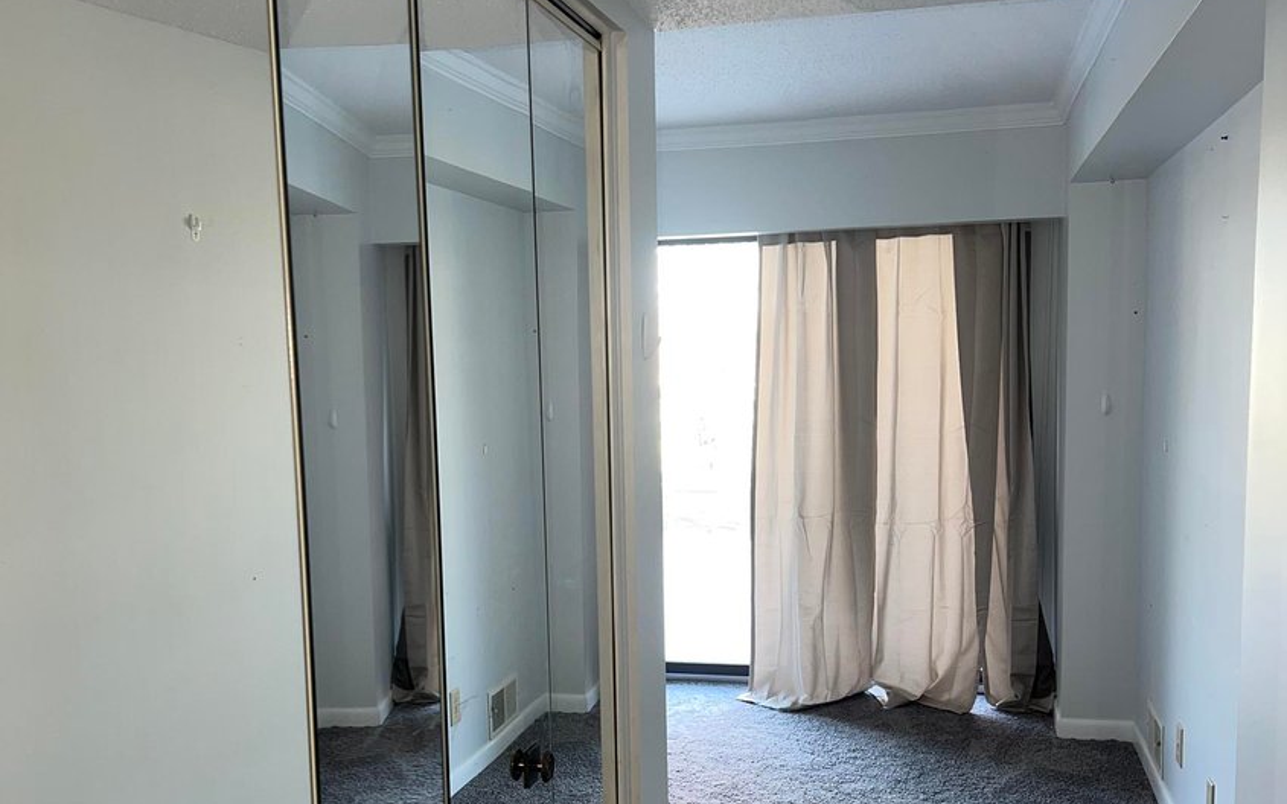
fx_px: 1298
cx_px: 647
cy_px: 506
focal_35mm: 37
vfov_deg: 34.2
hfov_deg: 52.8
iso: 50
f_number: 1.5
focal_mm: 5.7
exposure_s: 1/33
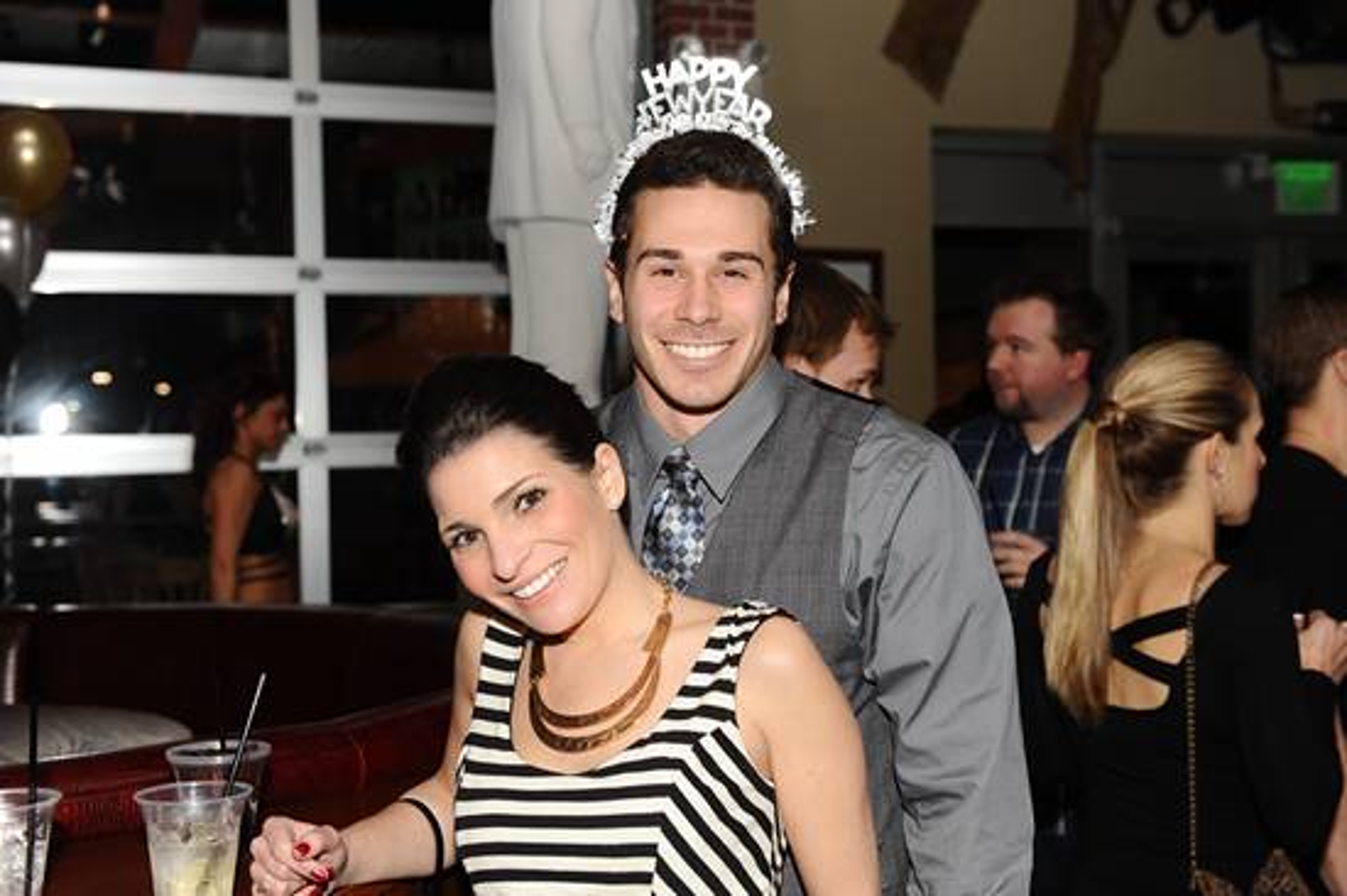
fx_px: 1795
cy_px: 448
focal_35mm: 48
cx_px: 674
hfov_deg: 41.1
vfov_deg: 28.0
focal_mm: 48
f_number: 4.8
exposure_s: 1/250
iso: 800
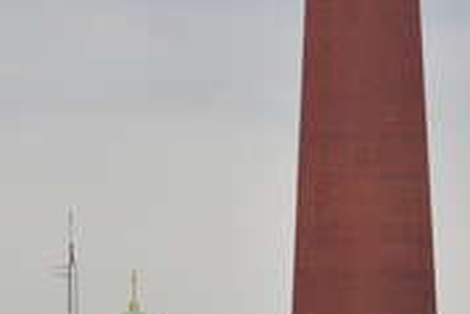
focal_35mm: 538
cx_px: 338
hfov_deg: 3.8
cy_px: 125
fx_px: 7029
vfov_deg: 2.6
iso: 200
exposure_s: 1/500
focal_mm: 80
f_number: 5.6
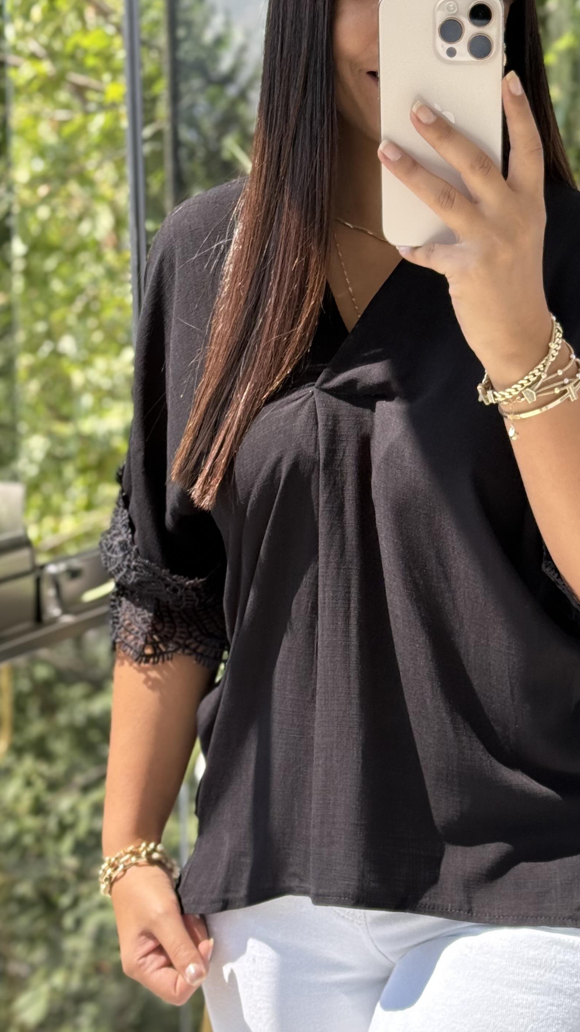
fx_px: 2051
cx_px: 423
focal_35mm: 75
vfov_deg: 28.2
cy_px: 493
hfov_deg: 16.0
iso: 64
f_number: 1.78
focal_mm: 6.76
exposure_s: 1/432
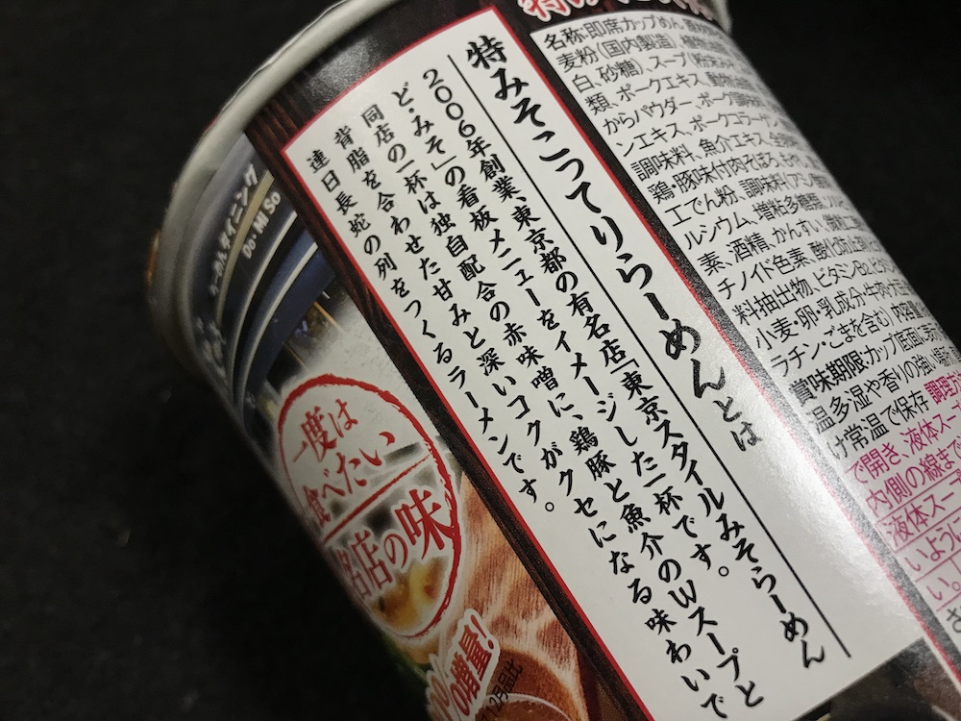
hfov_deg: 63.4
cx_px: 480
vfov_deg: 49.7
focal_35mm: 28
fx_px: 777
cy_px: 360
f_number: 1.8
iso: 40
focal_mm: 3.99
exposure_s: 1/24
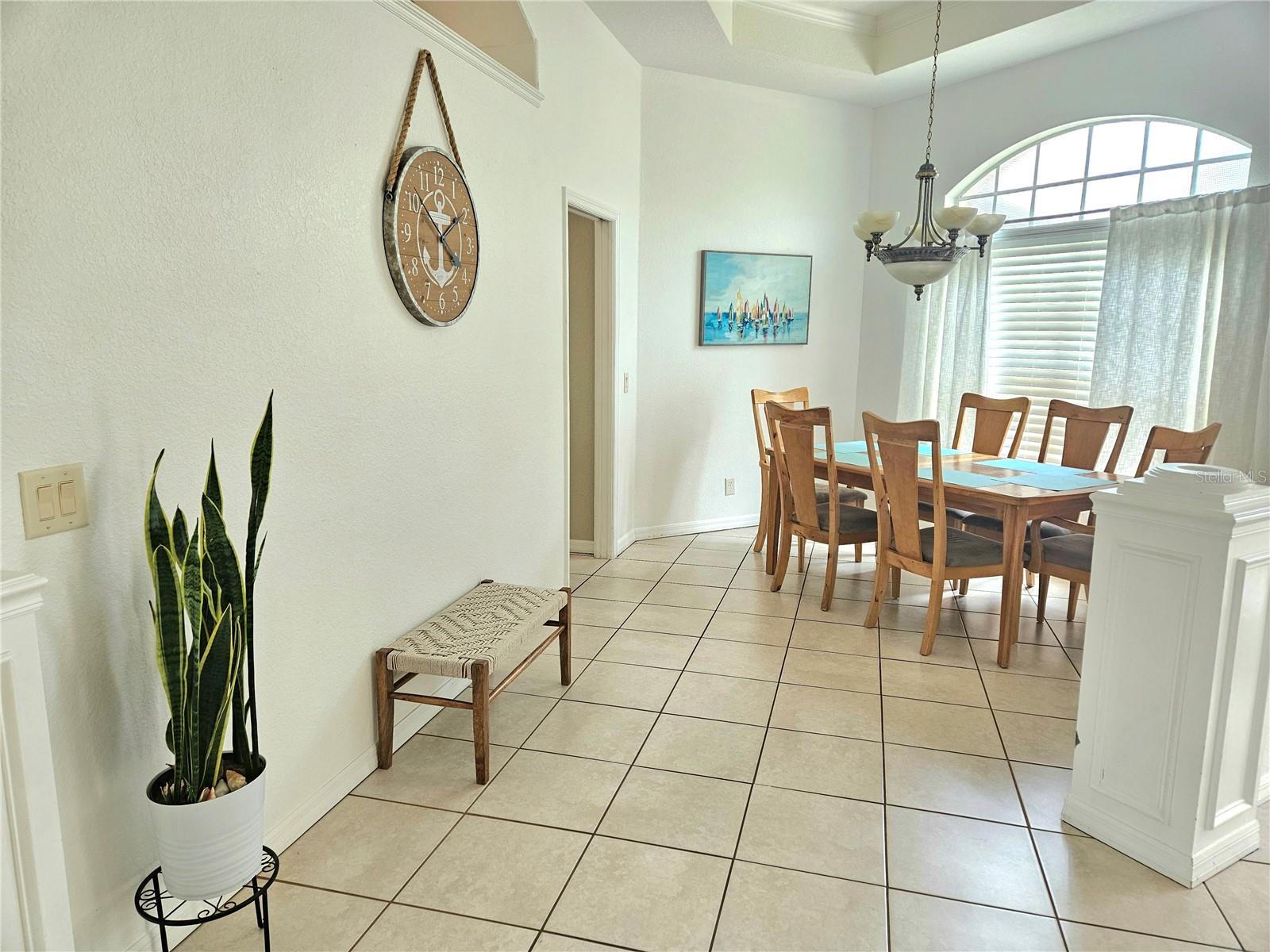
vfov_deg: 58.9
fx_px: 844
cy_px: 476
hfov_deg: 73.9
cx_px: 635
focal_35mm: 23
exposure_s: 1/120
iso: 125
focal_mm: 5.4
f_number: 1.8
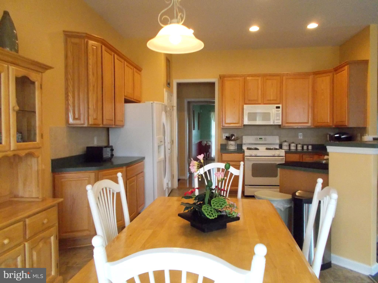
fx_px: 284
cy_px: 142
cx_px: 189
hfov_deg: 67.3
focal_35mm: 26
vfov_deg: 53.1
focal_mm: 4.6
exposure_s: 1/125
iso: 800
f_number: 3.2
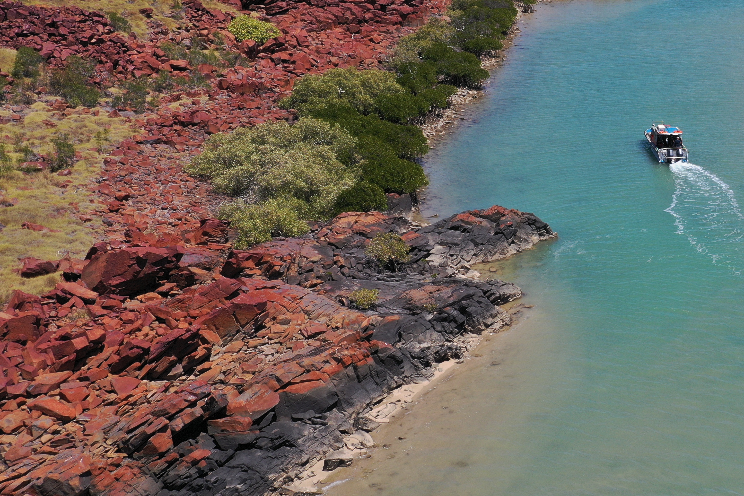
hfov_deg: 35.6
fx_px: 1095
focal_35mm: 53
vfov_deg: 25.2
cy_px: 124
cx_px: 652
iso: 100
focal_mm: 10.26
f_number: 6.3
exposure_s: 1/500
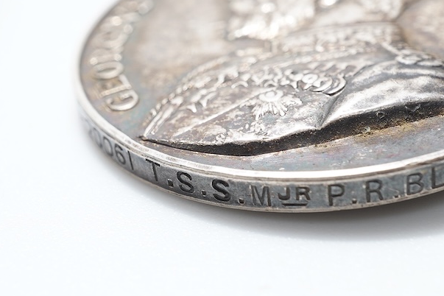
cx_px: 194
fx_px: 1036
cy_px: 128
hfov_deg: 24.2
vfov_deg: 16.3
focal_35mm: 84
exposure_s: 1/100
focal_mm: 30
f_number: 16
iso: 100
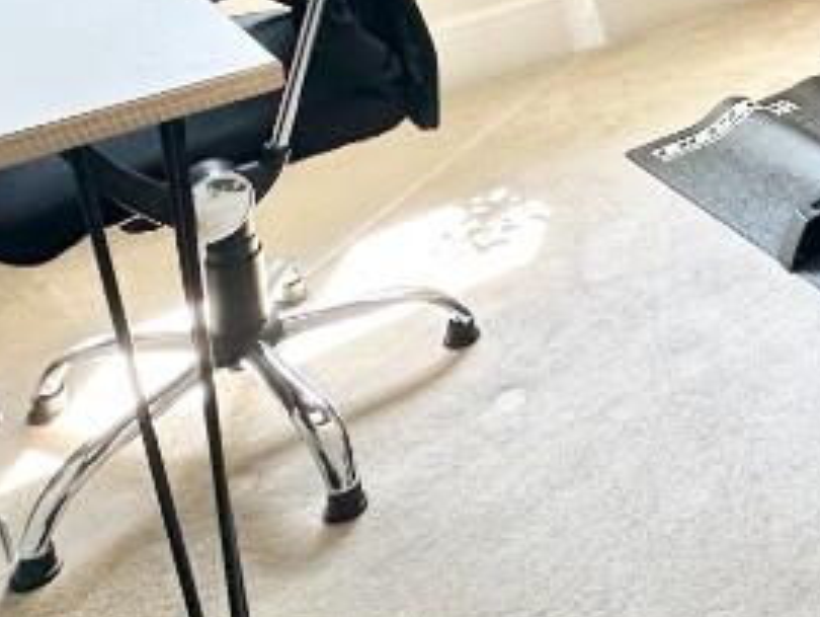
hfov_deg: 30.6
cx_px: 987
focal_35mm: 53
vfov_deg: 22.5
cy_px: -313
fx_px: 1257
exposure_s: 1/99
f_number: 2.2
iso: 80
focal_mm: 2.22
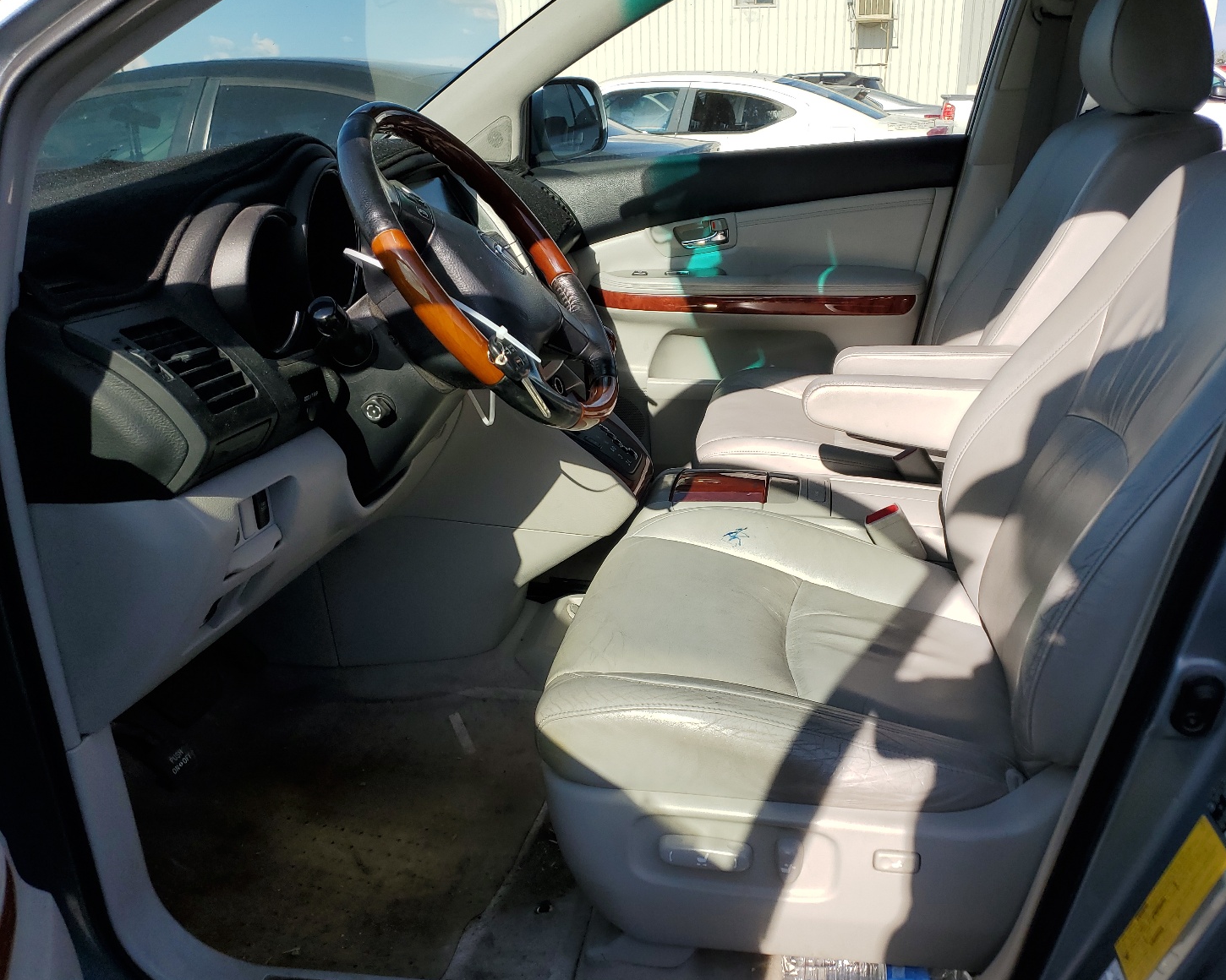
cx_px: 676
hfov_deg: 62.1
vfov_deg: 51.5
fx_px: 1016
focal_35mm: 28
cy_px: 488
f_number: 1.5
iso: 50
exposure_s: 1/2500
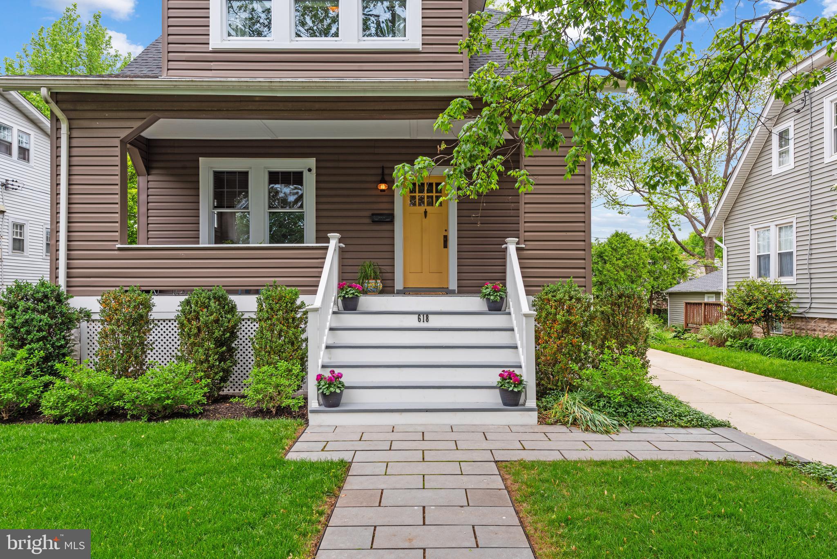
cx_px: 418
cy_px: 280
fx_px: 558
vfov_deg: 53.2
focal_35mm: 24
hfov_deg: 73.7
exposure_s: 1/60
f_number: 10
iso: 100
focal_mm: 24
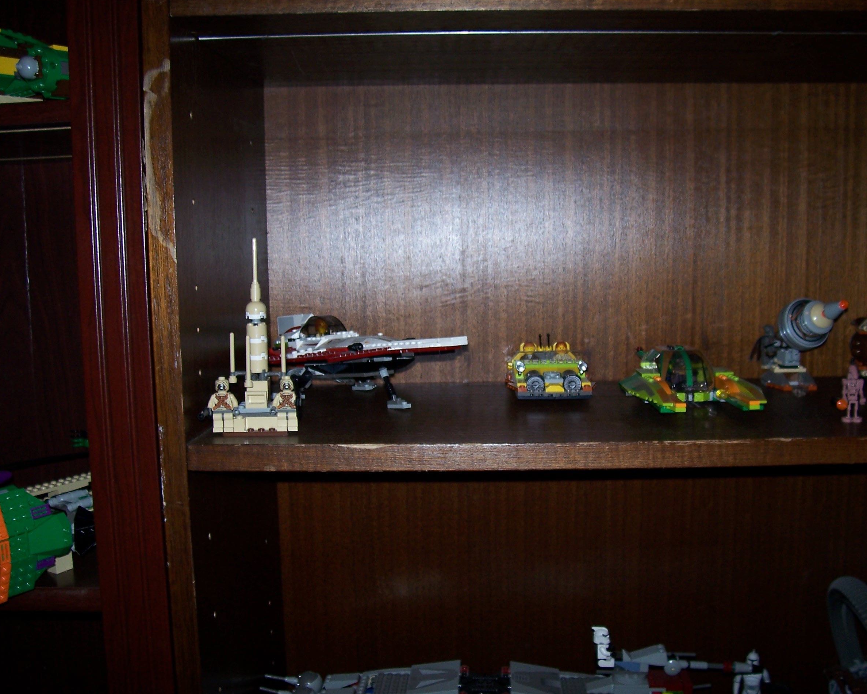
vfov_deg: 41.2
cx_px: 436
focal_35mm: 36
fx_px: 924
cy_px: 342
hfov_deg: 50.3
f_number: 2.7
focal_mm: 5.6
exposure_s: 1/60
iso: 80
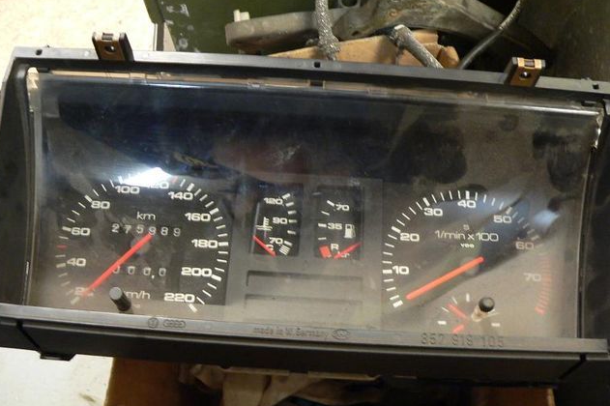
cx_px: 303
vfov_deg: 35.0
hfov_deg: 50.7
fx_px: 644
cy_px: 229
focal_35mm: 38
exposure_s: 1/4
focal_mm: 6
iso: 200
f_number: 2.8
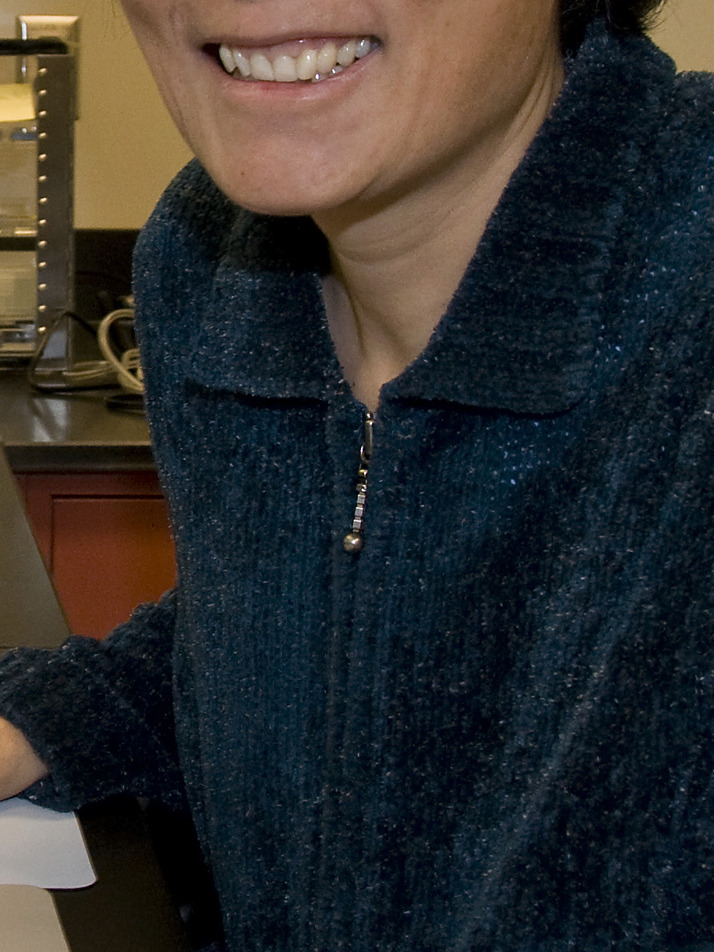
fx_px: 2532
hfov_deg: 15.1
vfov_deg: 21.2
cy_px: 284
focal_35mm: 92
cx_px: -285
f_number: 5.6
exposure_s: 1/50
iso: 500
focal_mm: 18
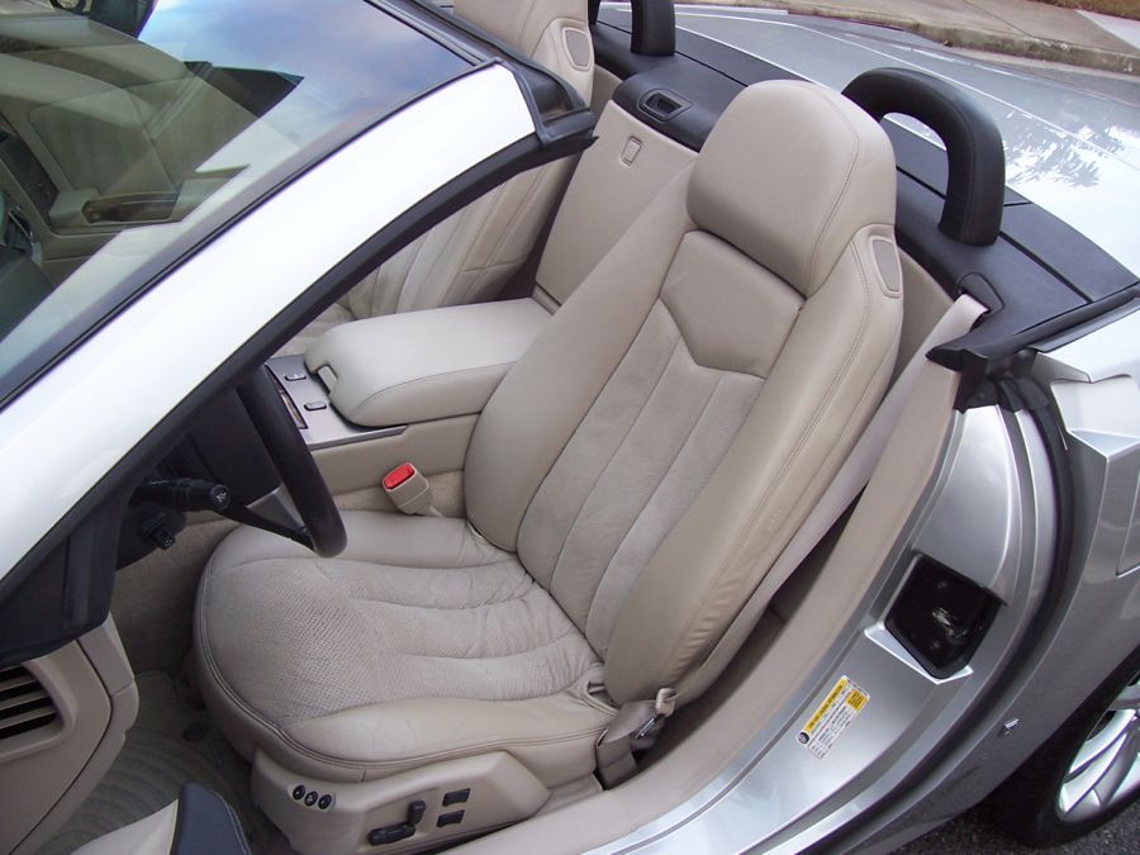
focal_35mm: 34
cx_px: 570
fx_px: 1120
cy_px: 428
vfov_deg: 41.8
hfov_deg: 54.0
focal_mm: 5.6
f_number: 2.7
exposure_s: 1/125
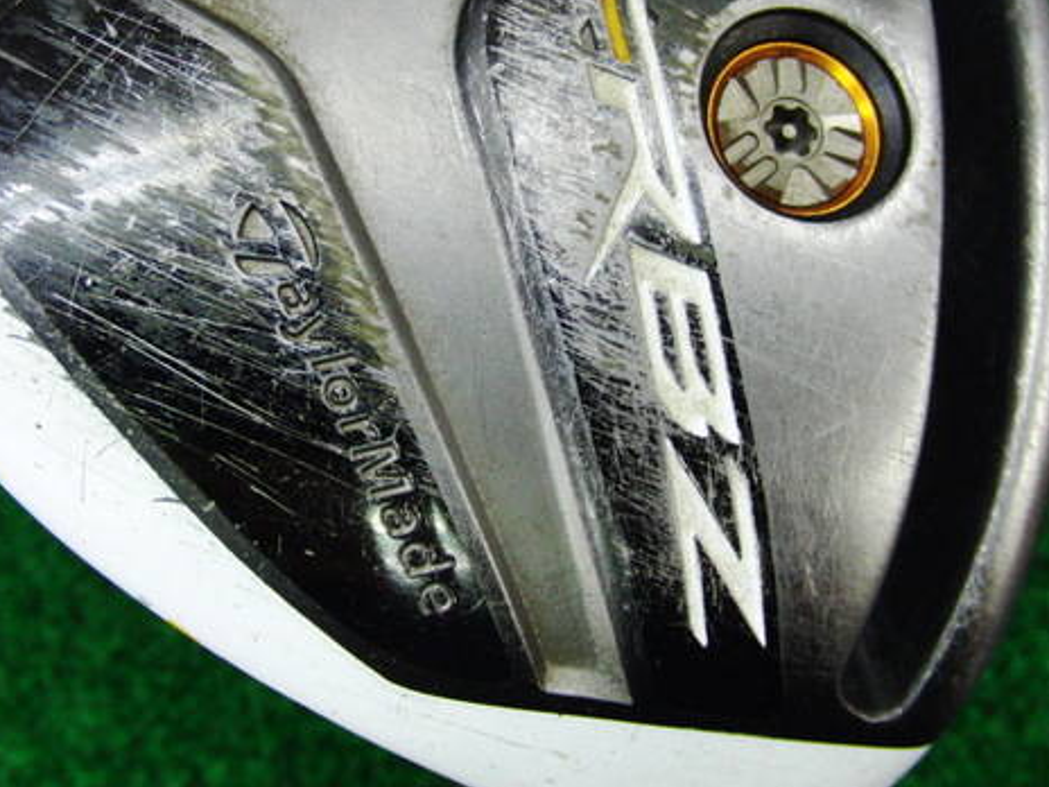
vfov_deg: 28.5
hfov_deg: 37.5
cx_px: 486
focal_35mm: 51
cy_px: 299
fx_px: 1545
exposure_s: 1/80
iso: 400
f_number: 3.6
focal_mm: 6.42
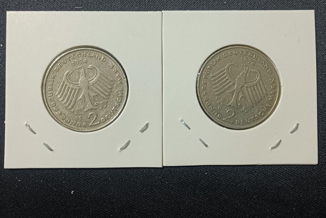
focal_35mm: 45
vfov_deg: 29.9
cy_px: 98
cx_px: 164
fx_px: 408
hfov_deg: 43.6
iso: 1349
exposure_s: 1/33.3
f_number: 1.8
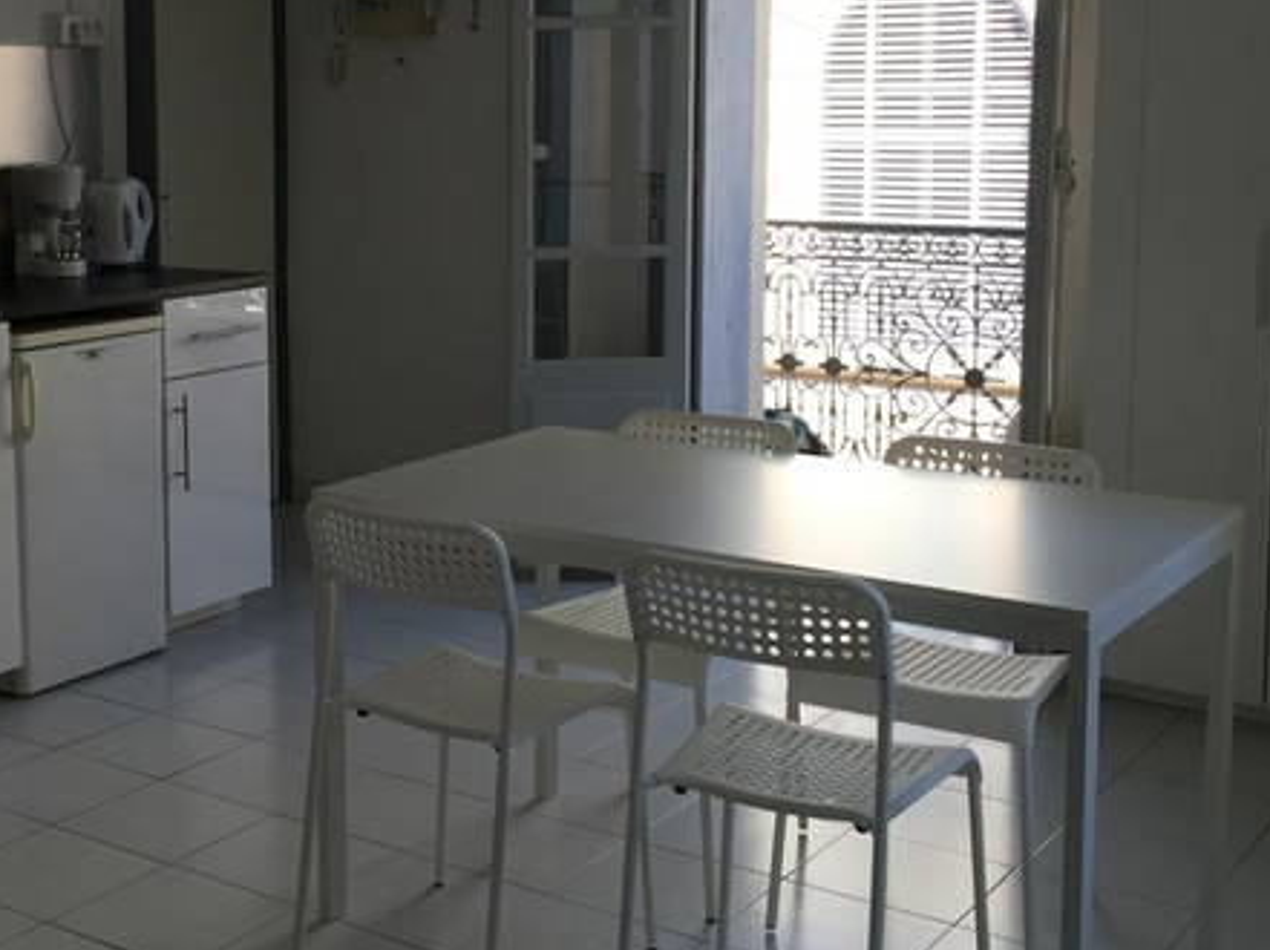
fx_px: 1906
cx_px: 320
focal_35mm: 52
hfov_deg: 36.0
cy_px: 311
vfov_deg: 27.8
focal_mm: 4.15
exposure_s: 1/233
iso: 32
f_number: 2.2
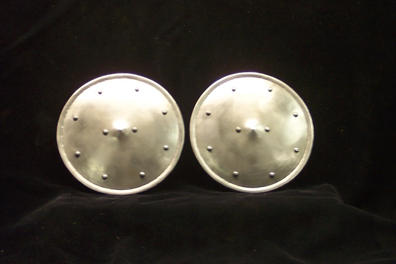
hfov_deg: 26.7
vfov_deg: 17.9
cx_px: 198
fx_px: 836
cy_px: 132
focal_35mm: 76
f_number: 4
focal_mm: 16
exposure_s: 1/8
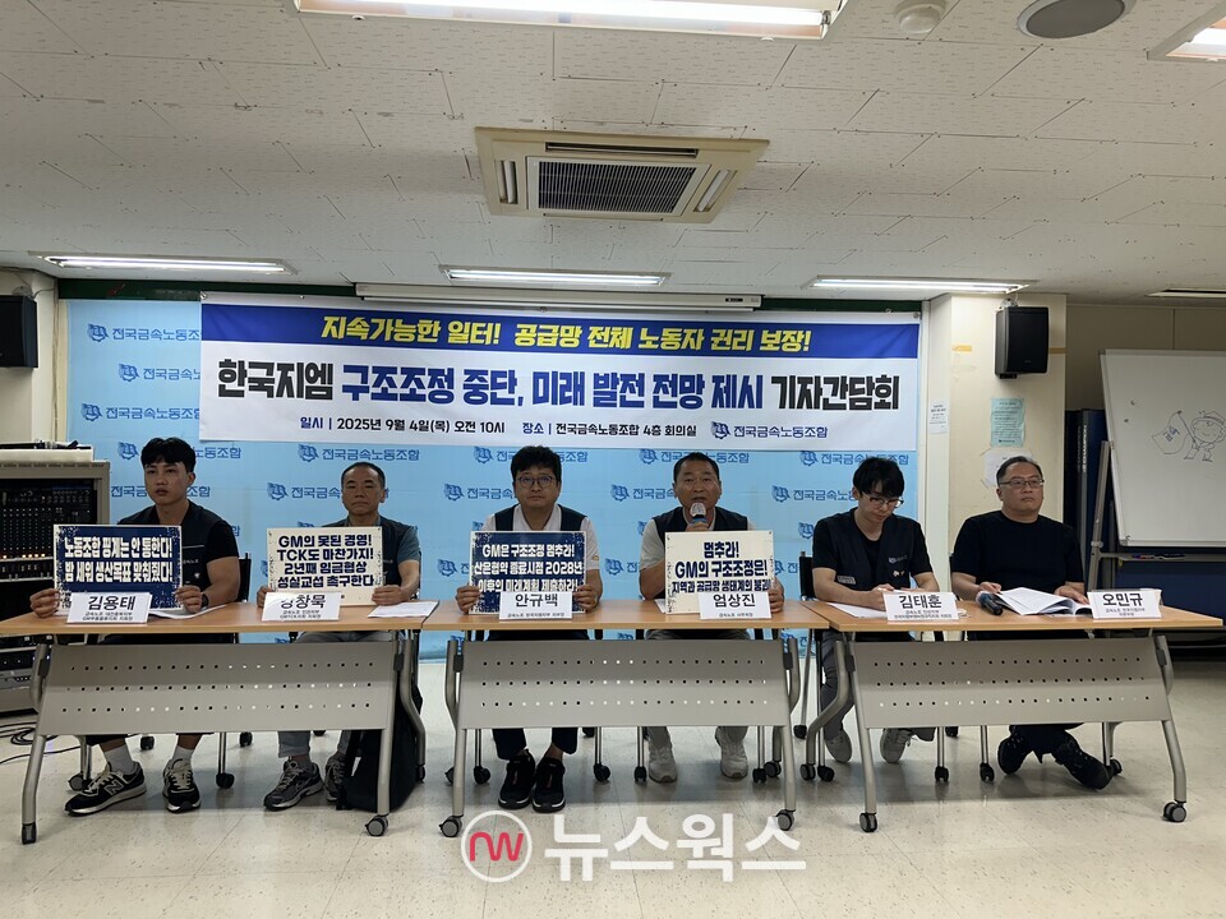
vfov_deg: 56.8
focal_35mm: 24
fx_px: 850
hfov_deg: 71.6
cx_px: 613
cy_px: 460
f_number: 1.78
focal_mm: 6.86
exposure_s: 1/120
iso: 125
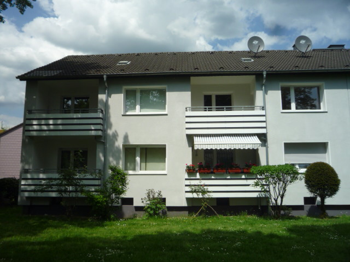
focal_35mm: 30
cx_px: 175
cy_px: 131
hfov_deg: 60.0
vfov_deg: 46.8
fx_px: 303
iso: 100
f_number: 5.6
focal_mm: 5.2
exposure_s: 1/500
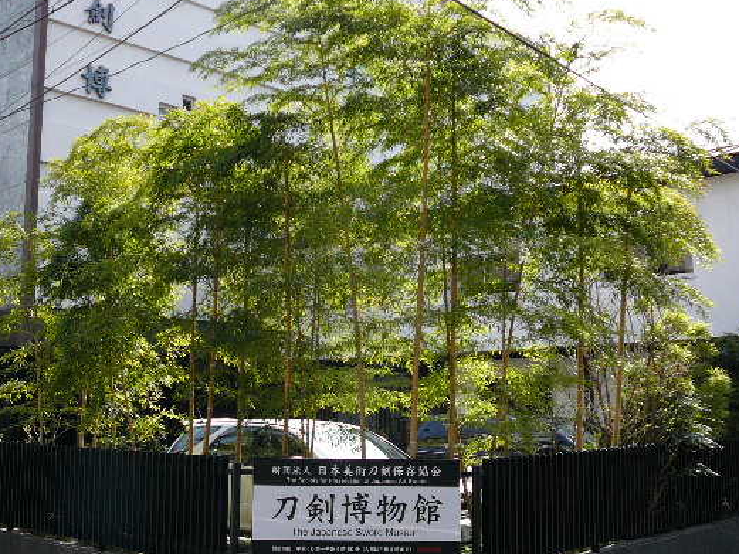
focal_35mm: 43
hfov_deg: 43.7
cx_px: 305
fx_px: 918
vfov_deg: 33.6
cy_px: 273
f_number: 2.8
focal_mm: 5.2
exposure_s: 1/500
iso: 80
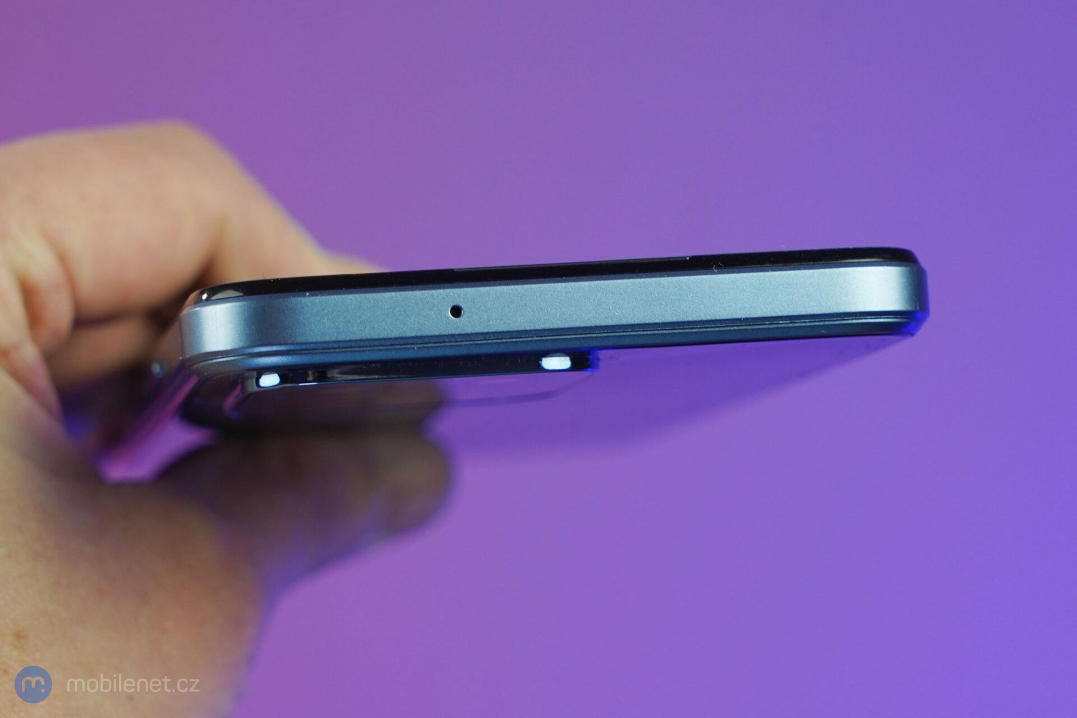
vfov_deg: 19.5
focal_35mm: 70
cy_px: 359
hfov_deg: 28.8
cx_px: 538
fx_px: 2094
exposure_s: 1/125
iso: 400
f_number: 6.3
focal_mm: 70
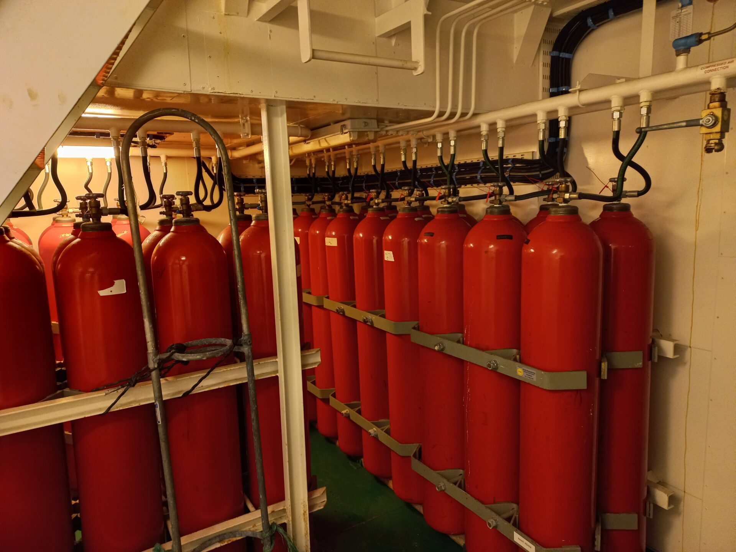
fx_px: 532
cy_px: 276
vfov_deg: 54.9
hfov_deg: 69.4
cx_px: 368
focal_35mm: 25
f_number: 1.8
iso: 320
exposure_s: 1/25
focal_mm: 4.6
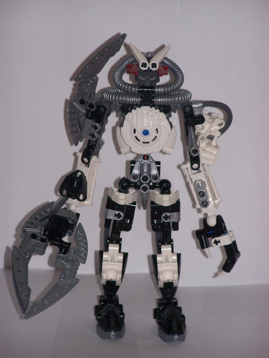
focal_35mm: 209
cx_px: 134
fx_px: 2163
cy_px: 179
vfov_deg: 9.5
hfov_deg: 7.1
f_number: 3.2
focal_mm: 34.6
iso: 80
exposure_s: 1/160
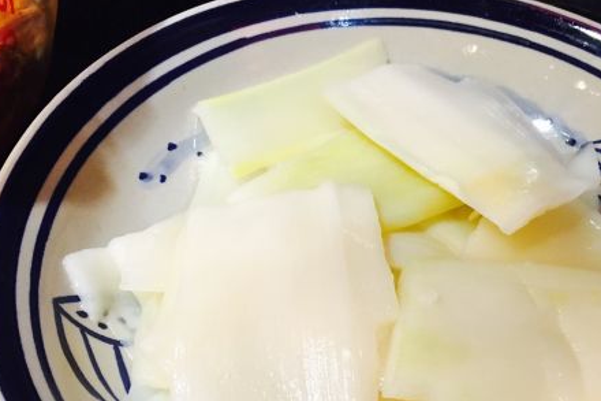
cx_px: 392
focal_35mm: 48
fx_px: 801
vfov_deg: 27.8
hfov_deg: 40.7
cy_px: 280
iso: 200
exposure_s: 1/33
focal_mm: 4.15
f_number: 2.2
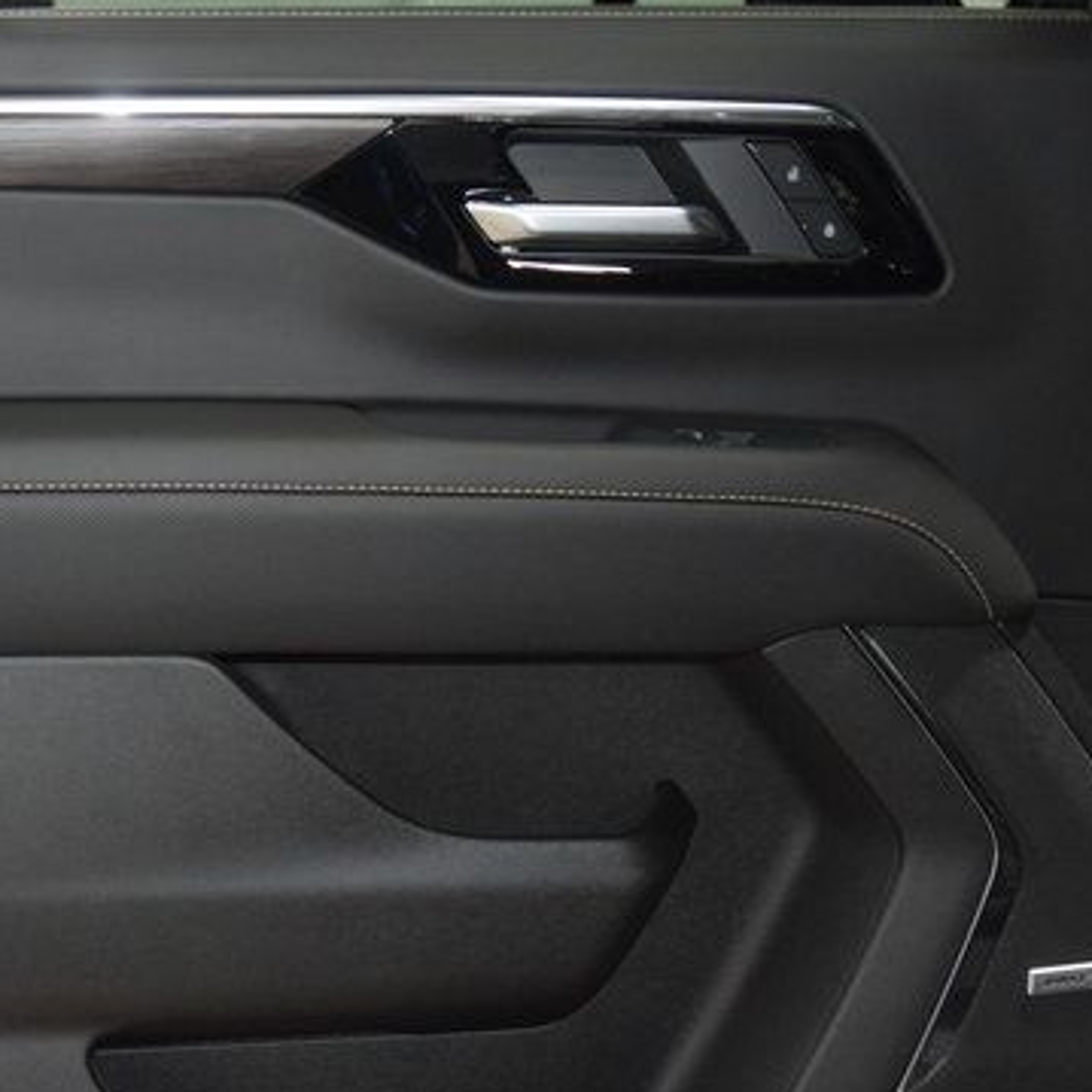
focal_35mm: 57
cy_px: 640
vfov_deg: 30.1
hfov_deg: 29.7
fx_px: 2026
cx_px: 280
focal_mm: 25
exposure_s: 1/80
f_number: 3.8
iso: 2800
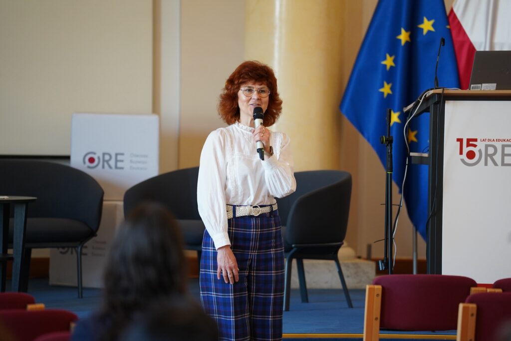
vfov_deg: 6.9
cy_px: 170
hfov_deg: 10.3
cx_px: 256
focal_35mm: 200
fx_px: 2839
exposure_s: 1/250
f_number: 3.2
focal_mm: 200
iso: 1600
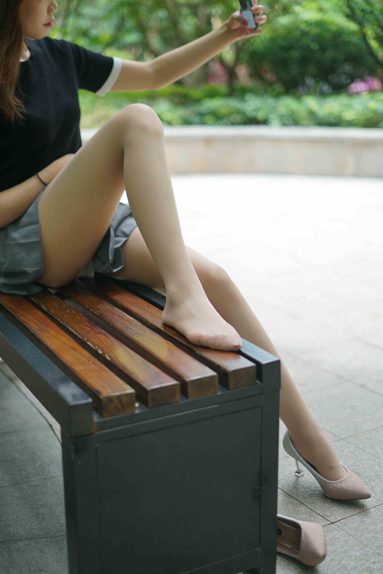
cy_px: 287
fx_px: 797
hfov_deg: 27.0
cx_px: 192
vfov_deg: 39.6
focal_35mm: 50
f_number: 1.8
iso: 200
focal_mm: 50
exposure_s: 1/800
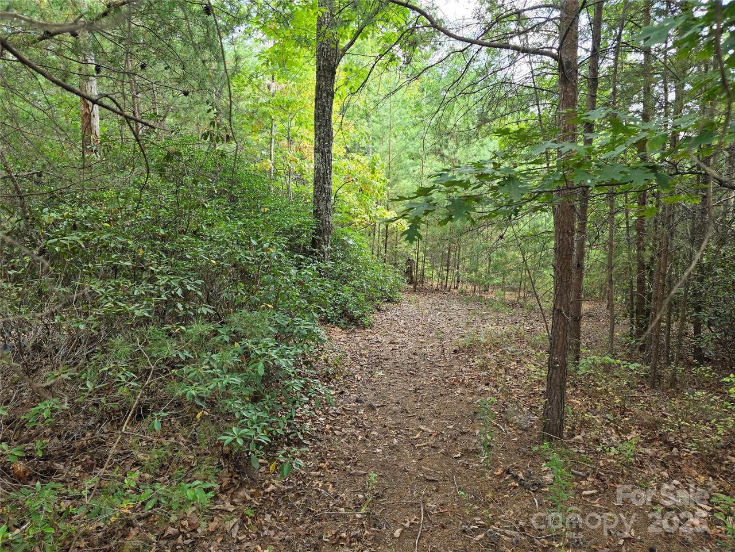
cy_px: 276
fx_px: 488
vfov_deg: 58.9
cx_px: 368
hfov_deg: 73.9
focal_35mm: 23
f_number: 1.7
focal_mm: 6.3
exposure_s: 1/180
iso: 64
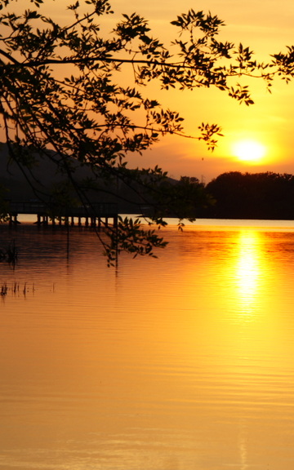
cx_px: 254
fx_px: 2474
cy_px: 241
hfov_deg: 6.8
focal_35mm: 193
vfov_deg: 10.9
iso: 200
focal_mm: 80
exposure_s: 1/250
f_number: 8
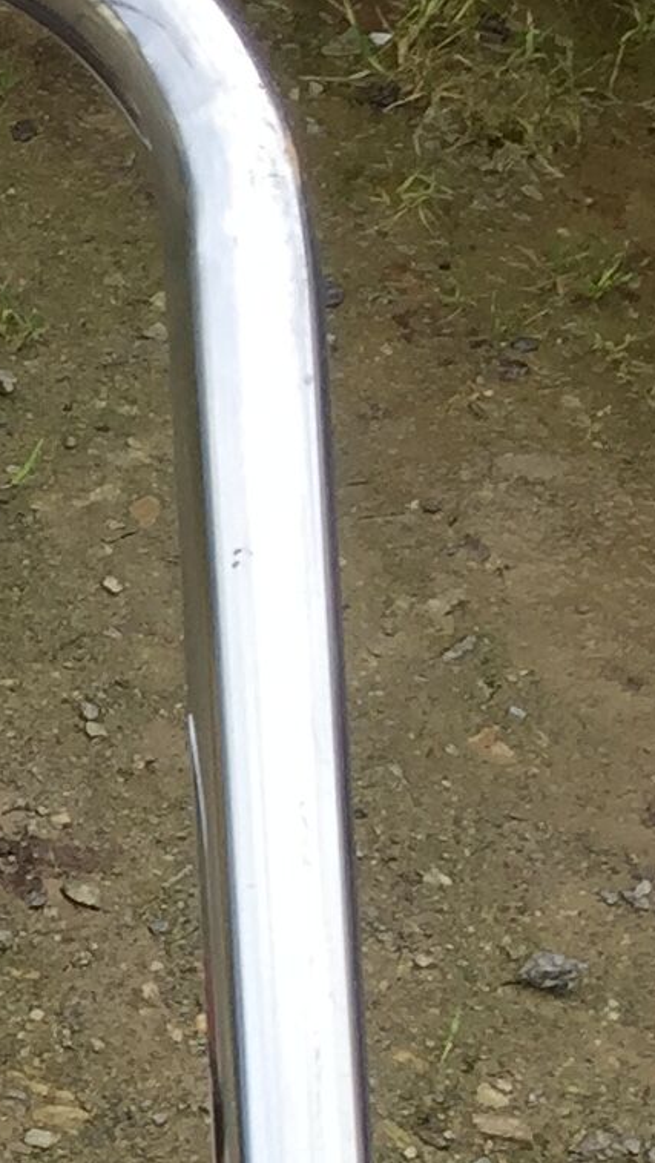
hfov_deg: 7.8
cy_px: 1384
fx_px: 4195
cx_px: -1301
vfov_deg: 15.2
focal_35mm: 136
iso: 32
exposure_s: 1/465
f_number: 2.2
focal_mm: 4.15
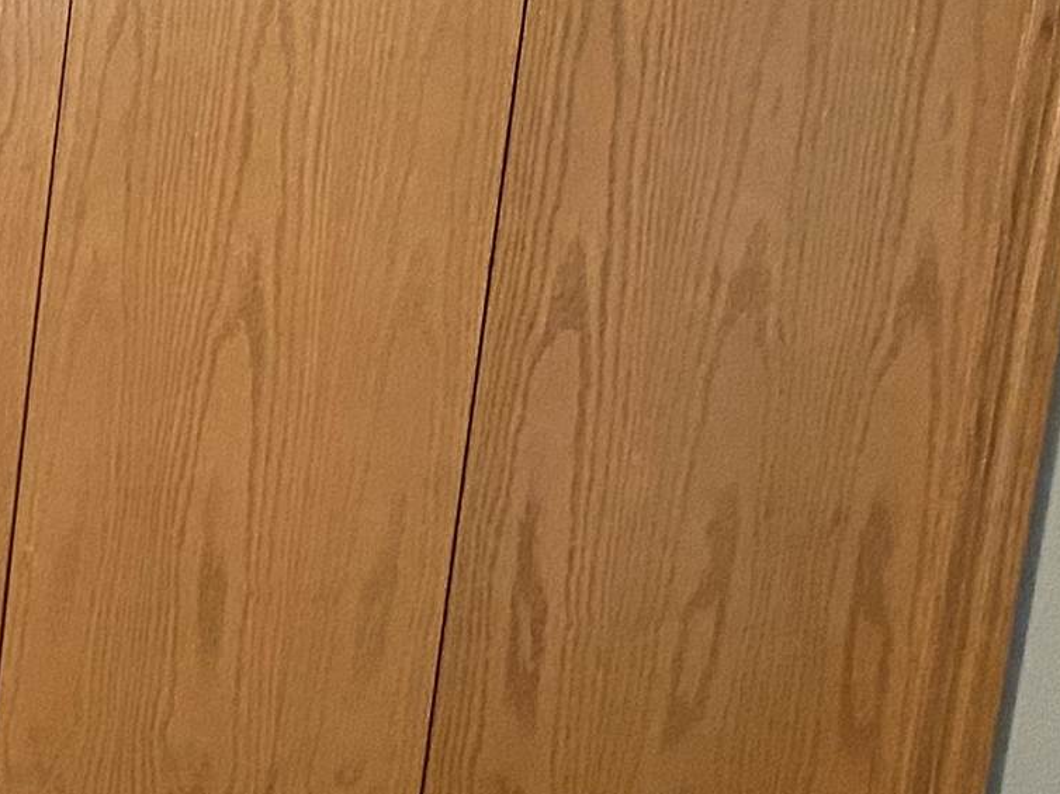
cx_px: -613
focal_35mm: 106
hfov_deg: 16.6
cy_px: 736
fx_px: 3245
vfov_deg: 13.8
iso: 640
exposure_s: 1/30
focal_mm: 4.25
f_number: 1.8
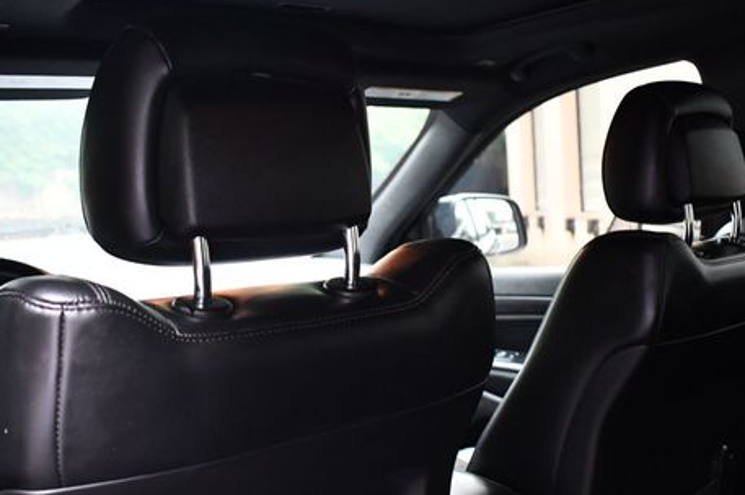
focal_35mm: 42
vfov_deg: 31.6
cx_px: 378
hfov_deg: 46.4
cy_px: 326
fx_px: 869
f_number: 3.5
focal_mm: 20
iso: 3200
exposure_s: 1/125
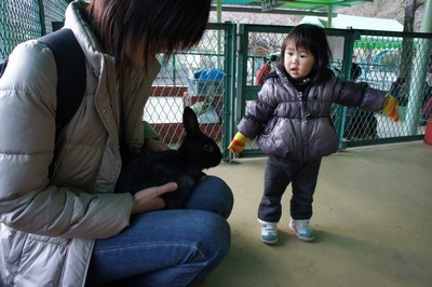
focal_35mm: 27
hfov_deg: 67.4
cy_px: 144
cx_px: 216
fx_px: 324
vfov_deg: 47.9
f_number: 5.6
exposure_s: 1/60
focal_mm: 18
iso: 200
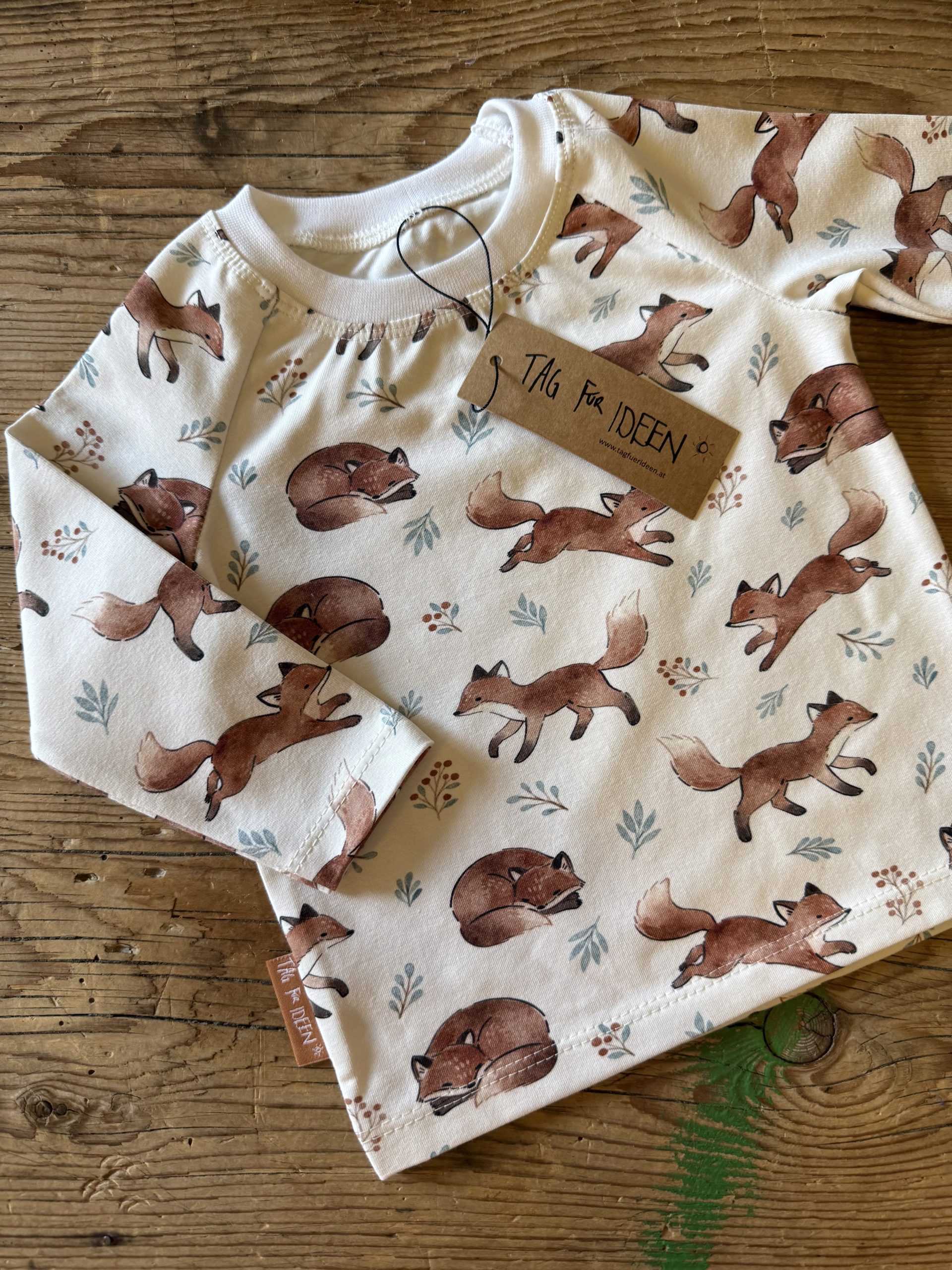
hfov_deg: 56.8
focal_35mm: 24
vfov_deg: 71.6
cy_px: 635
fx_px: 880
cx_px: 476
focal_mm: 6.76
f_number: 1.78
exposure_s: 1/110
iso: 200
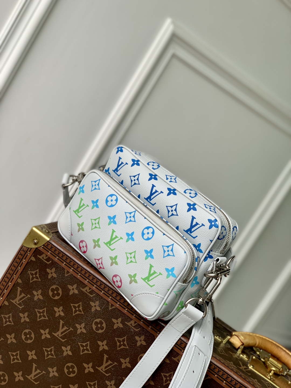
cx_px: 146
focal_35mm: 52
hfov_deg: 28.0
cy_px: 194
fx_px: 583
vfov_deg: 36.8
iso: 16
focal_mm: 6
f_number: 2.4
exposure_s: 1/203
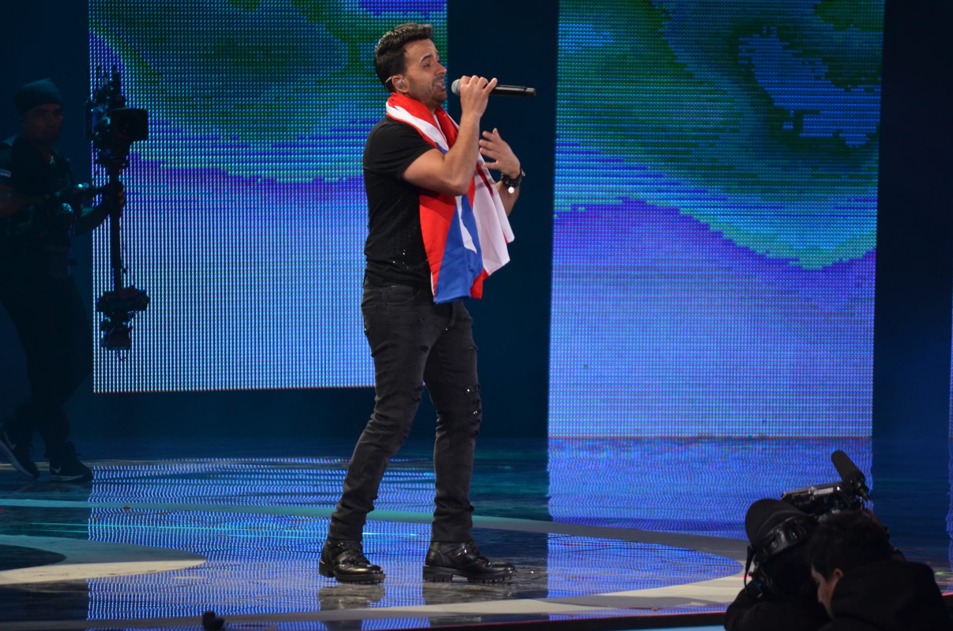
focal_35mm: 277
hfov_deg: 7.5
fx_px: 7318
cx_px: 473
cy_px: 312
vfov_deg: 4.9
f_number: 5.6
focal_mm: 180
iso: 800
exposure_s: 1/125
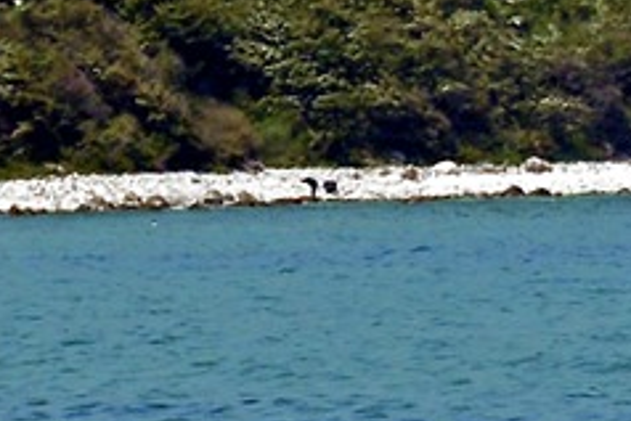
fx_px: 20511
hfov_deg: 1.8
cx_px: 1007
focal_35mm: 1170
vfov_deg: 1.2
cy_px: -438
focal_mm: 155
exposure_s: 1/1000
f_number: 8
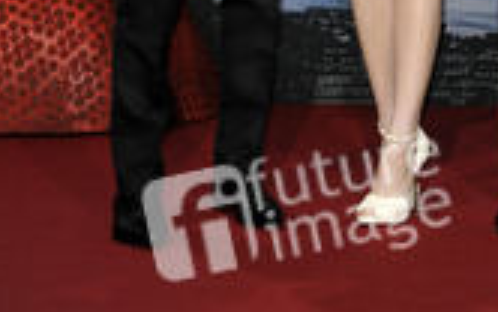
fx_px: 3001
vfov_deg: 5.8
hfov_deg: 9.5
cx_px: 384
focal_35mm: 221
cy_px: -240
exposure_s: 1/200
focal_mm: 90
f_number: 6.3
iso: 640
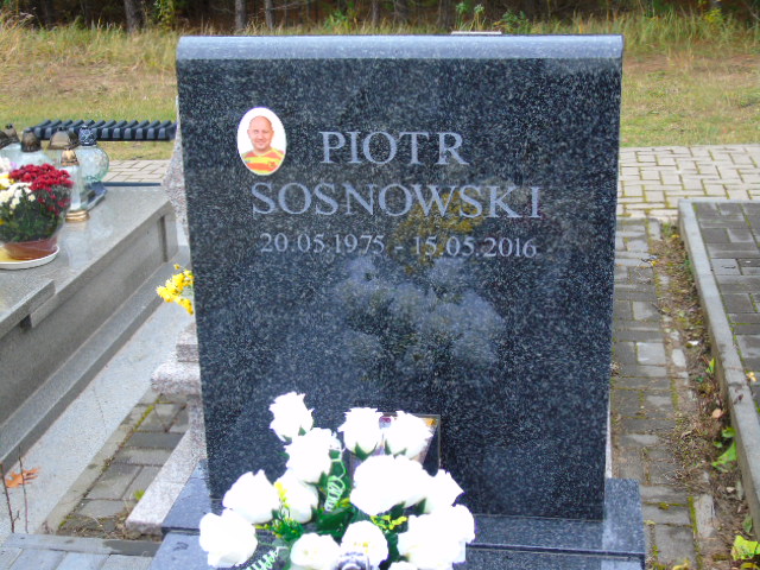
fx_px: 1186
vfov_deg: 27.0
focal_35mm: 54
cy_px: 285
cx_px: 380
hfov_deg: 35.5
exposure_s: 1/30
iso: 100
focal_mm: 9.6
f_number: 4.3
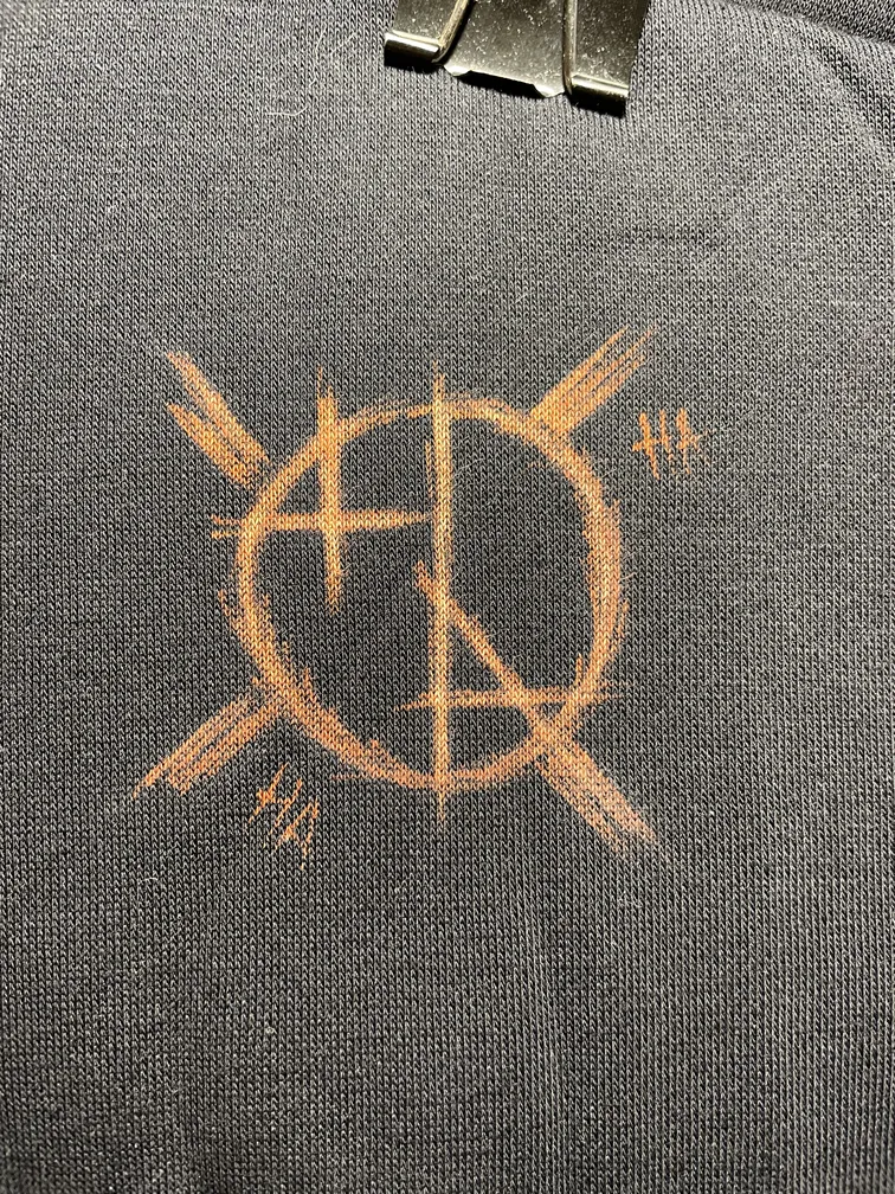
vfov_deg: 67.3
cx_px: 448
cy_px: 597
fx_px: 896
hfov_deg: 53.1
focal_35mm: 26
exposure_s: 1/50
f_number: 1.6
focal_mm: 4.2
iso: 160
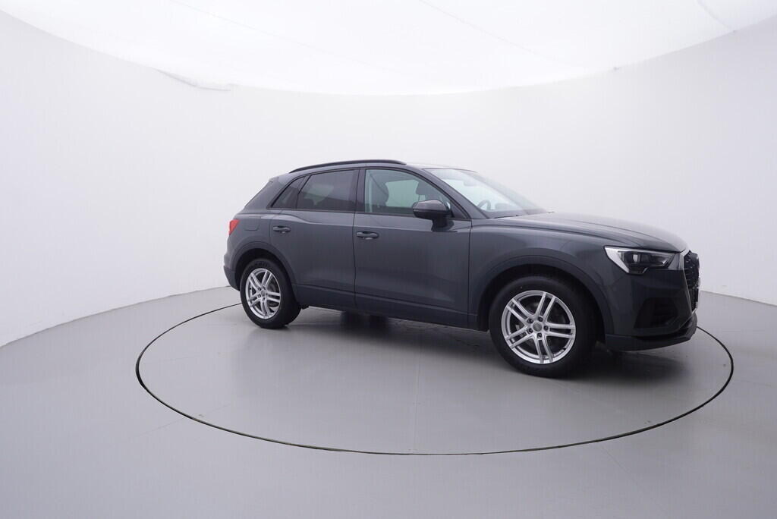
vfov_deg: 56.2
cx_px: 388
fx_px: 486
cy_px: 260
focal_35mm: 22
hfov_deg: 77.3
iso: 200
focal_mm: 15
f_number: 5
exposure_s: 1/80
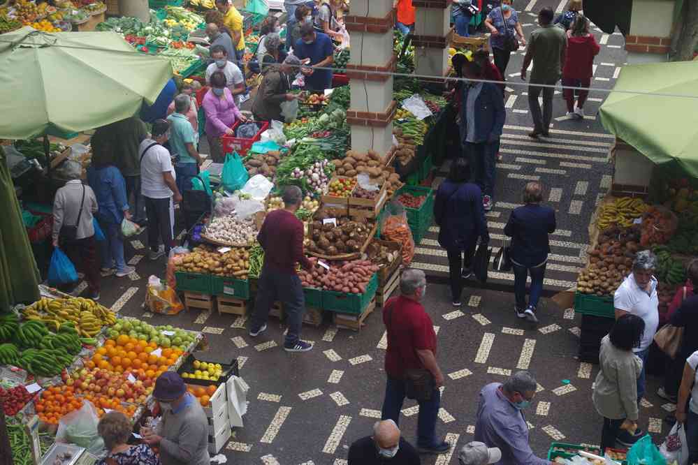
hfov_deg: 33.4
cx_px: 349
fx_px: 1163
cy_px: 232
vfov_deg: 22.6
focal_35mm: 60
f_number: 7.1
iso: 800
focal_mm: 40
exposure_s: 1/80
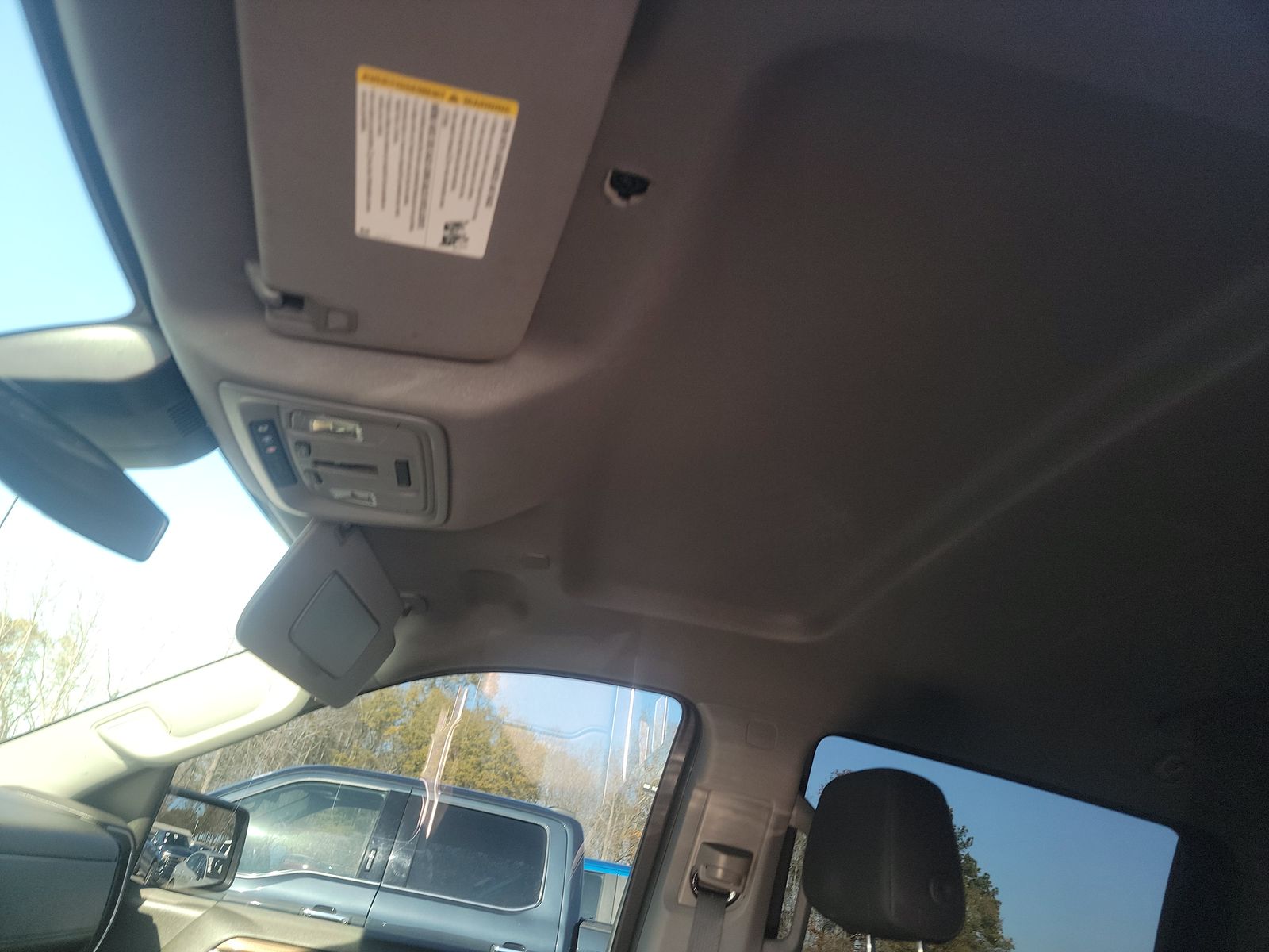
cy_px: 476
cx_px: 634
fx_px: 880
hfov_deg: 71.6
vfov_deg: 56.8
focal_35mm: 24
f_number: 1.8
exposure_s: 1/59
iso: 89
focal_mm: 6.7
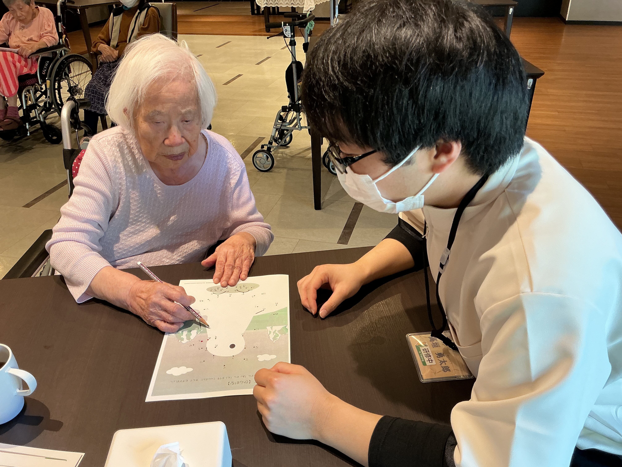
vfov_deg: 48.2
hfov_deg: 61.7
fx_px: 521
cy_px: 234
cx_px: 311
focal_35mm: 29
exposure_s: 1/60
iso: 64
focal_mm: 3
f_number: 1.8
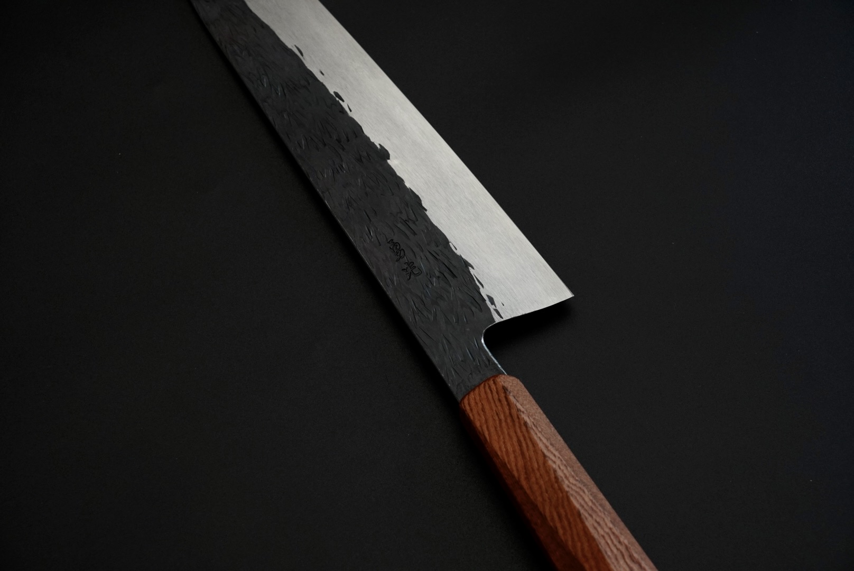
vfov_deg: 18.2
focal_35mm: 75
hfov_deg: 27.0
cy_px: 286
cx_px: 427
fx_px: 1780
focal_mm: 50
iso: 1000
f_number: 7.1
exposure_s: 1/160
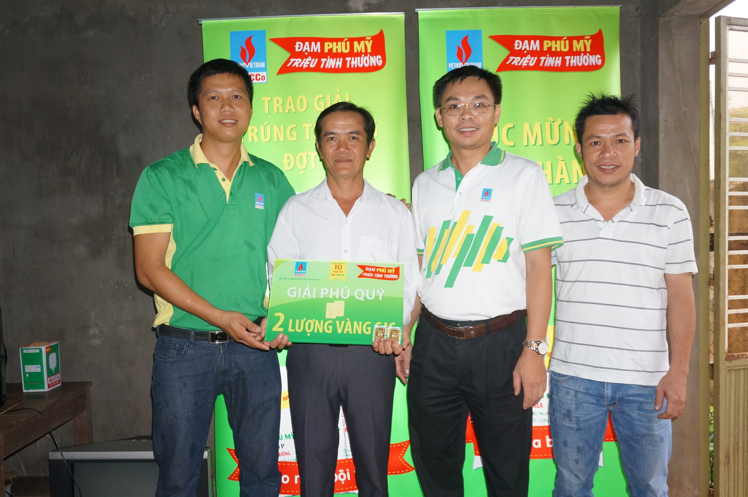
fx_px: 654
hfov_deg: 59.6
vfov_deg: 41.6
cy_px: 248
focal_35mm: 32
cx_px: 374
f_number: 4
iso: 800
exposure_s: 1/100
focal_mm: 21
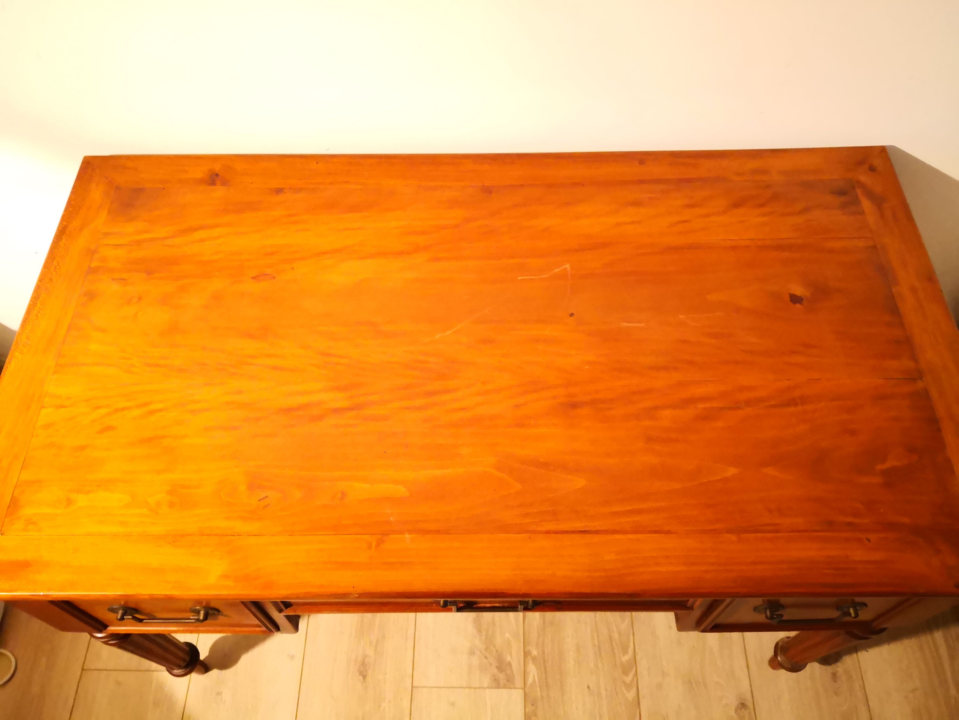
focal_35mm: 27
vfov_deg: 51.4
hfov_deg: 65.3
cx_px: 480
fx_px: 748
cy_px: 360
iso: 1000
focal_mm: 3.95
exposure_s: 1/100
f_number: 1.6
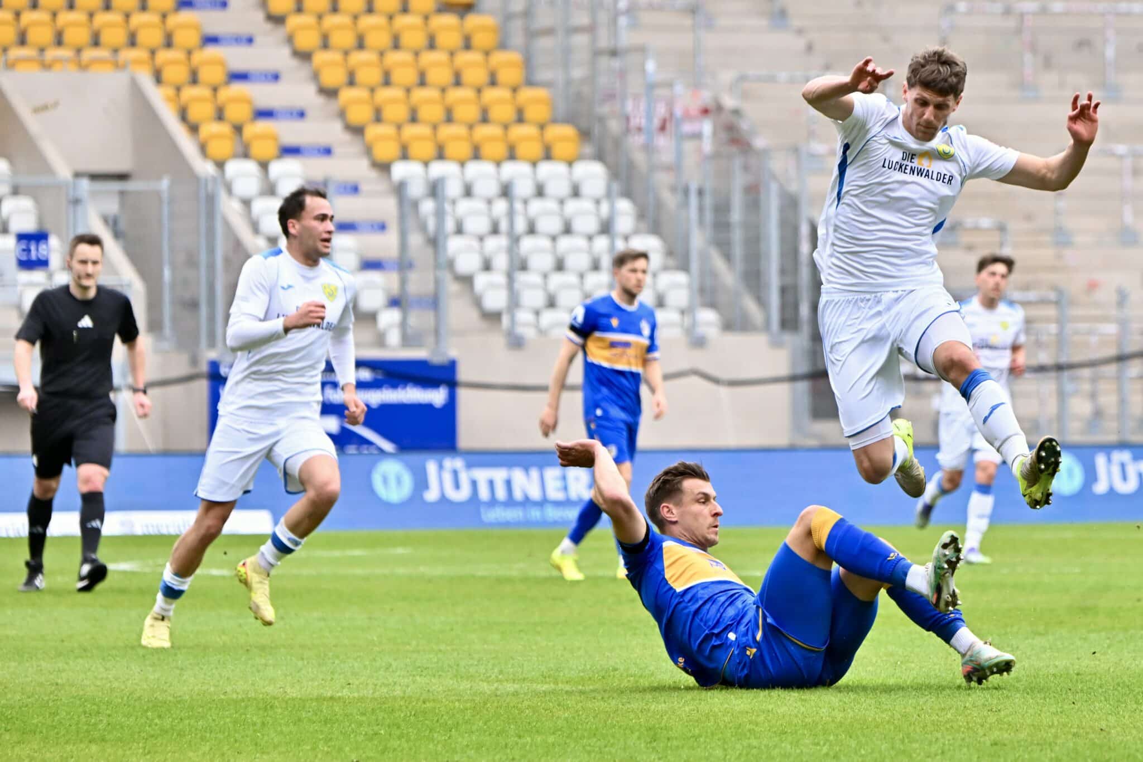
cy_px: 381
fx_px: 7301
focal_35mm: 230
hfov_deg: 9.0
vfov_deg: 6.0
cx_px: 572
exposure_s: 1/1600
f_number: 5.3
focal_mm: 230
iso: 1800
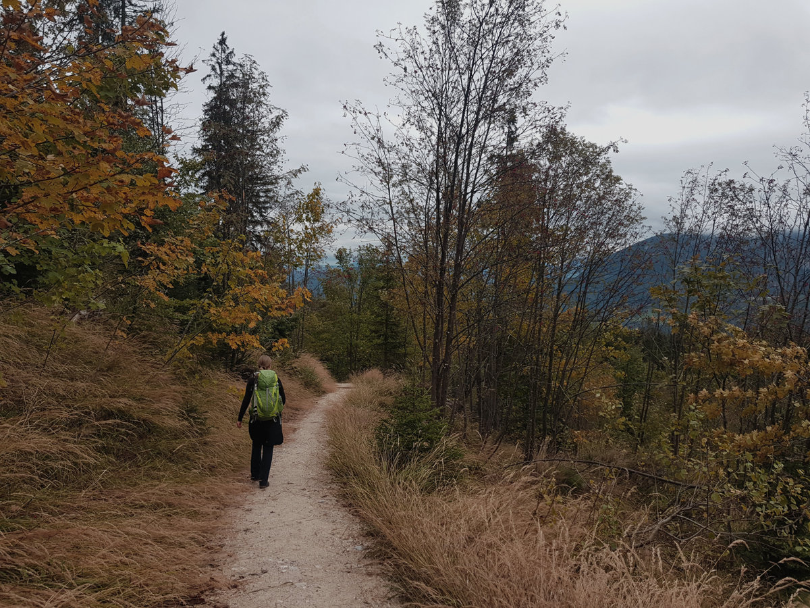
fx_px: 608
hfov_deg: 67.3
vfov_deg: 53.1
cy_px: 304
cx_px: 405
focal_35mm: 26
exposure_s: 1/309
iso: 40
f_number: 1.7
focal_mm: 4.2
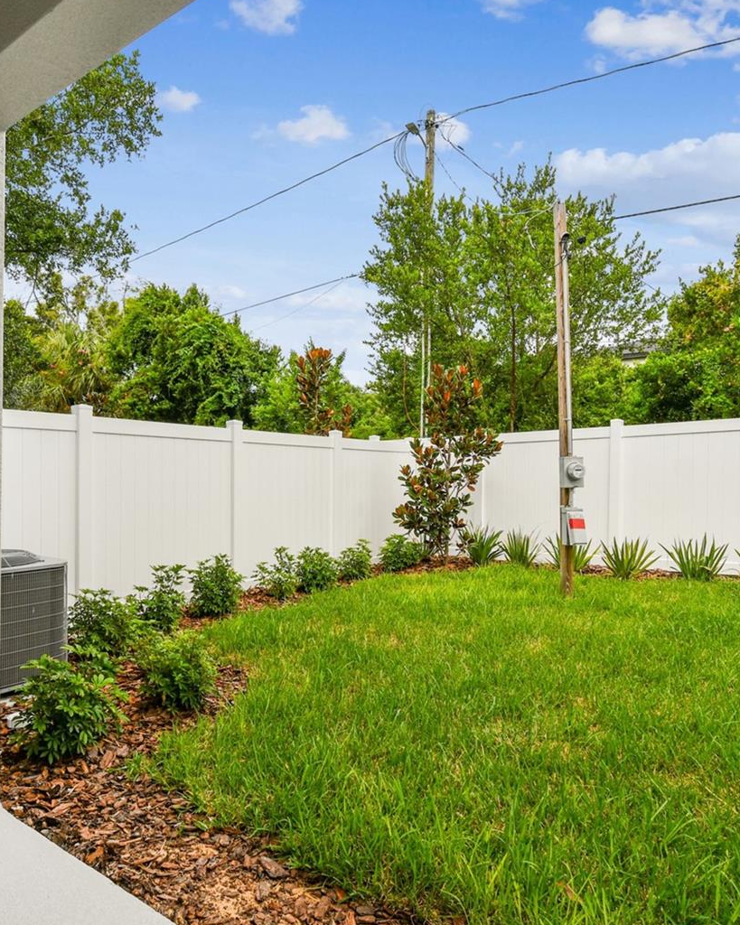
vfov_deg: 75.0
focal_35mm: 22
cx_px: 306
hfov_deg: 62.7
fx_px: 602
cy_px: 471
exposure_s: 1/125
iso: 100
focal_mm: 10
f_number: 7.1
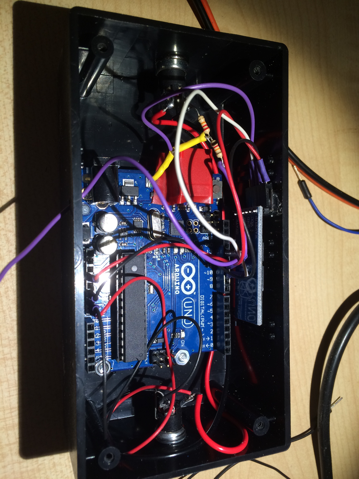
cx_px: 180
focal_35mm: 29
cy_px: 240
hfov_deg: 48.2
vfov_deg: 61.7
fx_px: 401
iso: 32
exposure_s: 1/33
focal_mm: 4.15
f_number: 2.2
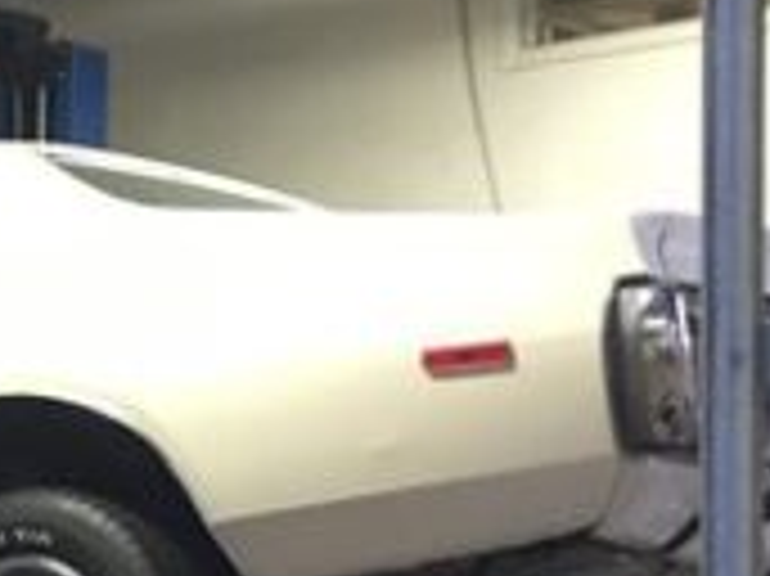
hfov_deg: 13.3
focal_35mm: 130
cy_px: 720
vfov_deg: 11.1
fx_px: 2890
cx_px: -720
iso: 64
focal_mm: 4.15
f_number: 2.2
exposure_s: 1/15
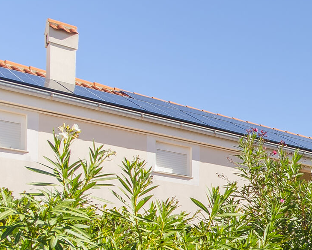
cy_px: 282
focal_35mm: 54
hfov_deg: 23.8
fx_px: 499
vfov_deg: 25.8
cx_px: 515
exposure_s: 1/200
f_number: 7.1
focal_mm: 10
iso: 100
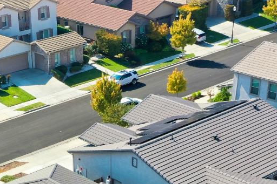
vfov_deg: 15.8
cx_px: 67
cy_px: 243
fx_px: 631
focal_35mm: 82
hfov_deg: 24.5
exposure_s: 1/320
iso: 100
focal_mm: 10.26
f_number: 5
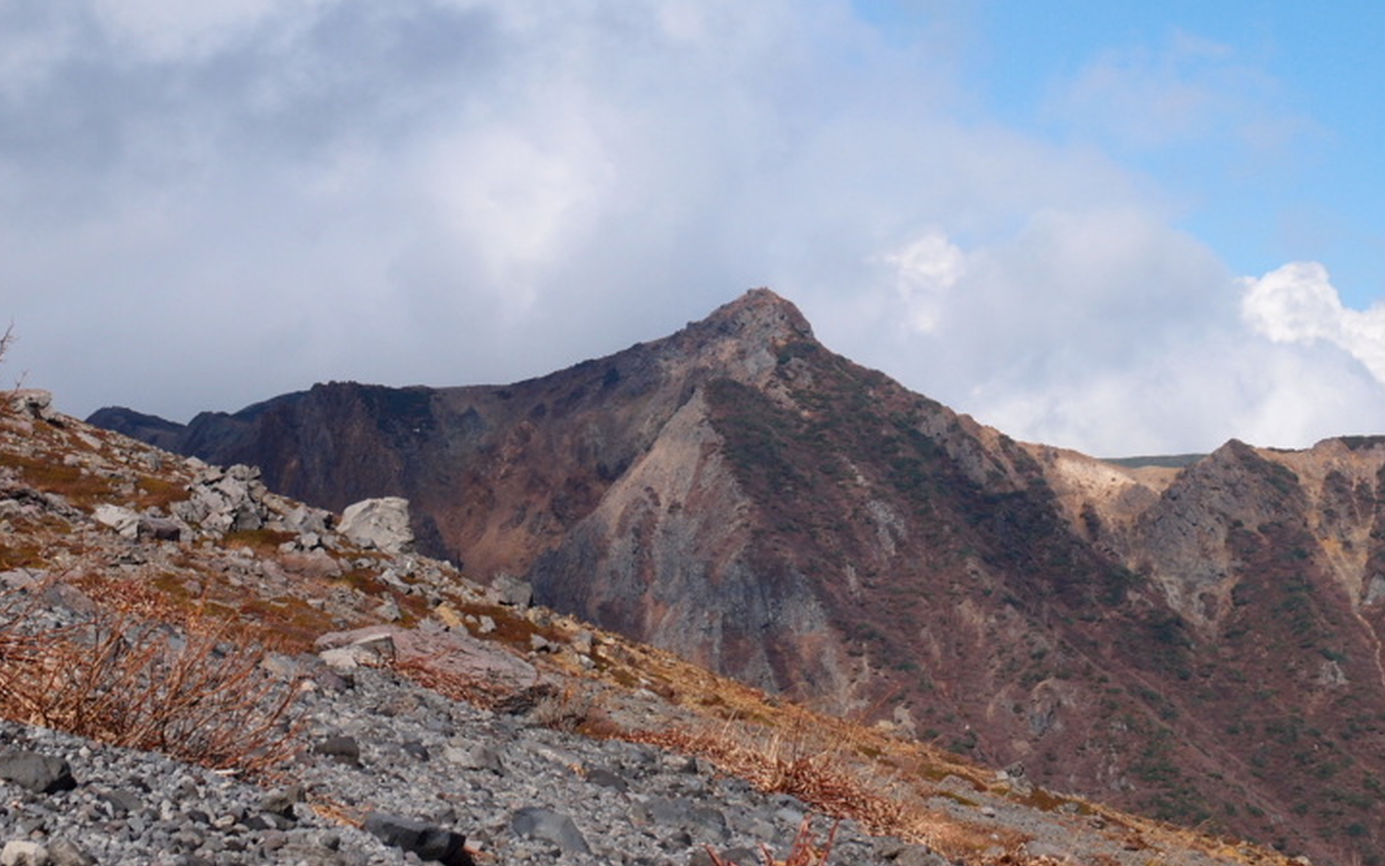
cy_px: 360
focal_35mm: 84
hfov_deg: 24.6
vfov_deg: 15.5
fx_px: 3170
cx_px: 719
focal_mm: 15.27
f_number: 5
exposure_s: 1/1000
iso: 100
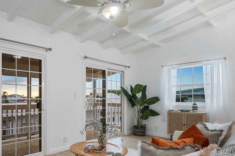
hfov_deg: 68.4
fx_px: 163
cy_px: 98
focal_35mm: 25
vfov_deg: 50.7
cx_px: 69
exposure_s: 1/30
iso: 200
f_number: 10
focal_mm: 16
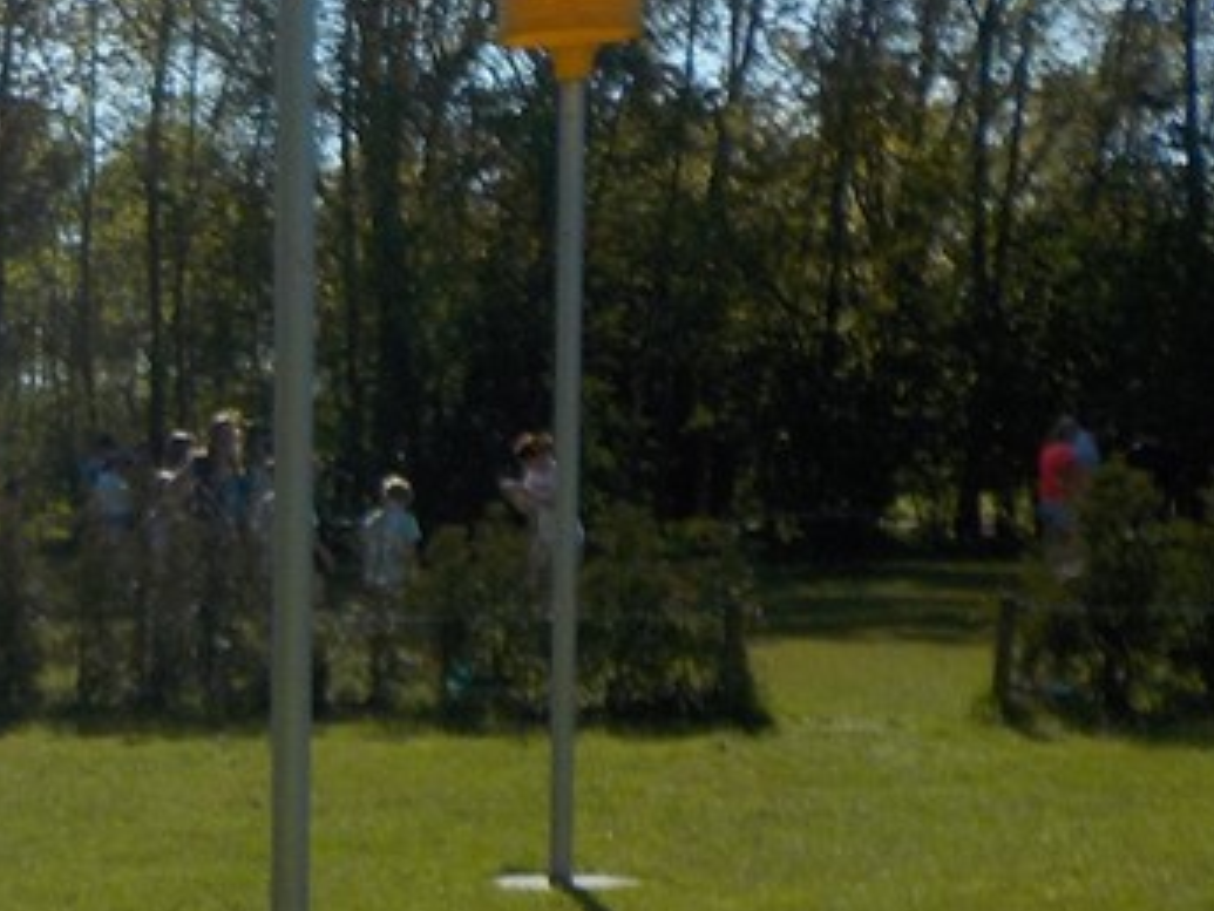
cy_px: 883
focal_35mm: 89
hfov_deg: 19.9
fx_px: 3122
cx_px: -429
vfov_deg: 16.3
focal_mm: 4.1
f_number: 3.3
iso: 125
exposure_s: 1/2000
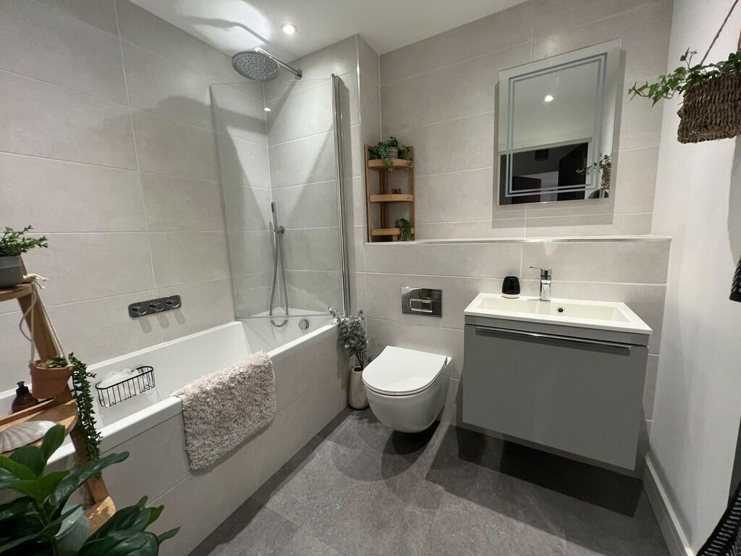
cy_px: 278
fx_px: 278
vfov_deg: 89.9
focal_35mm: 13
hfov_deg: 106.2
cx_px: 370
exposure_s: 1/50
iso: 160
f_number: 1.8
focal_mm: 1.57
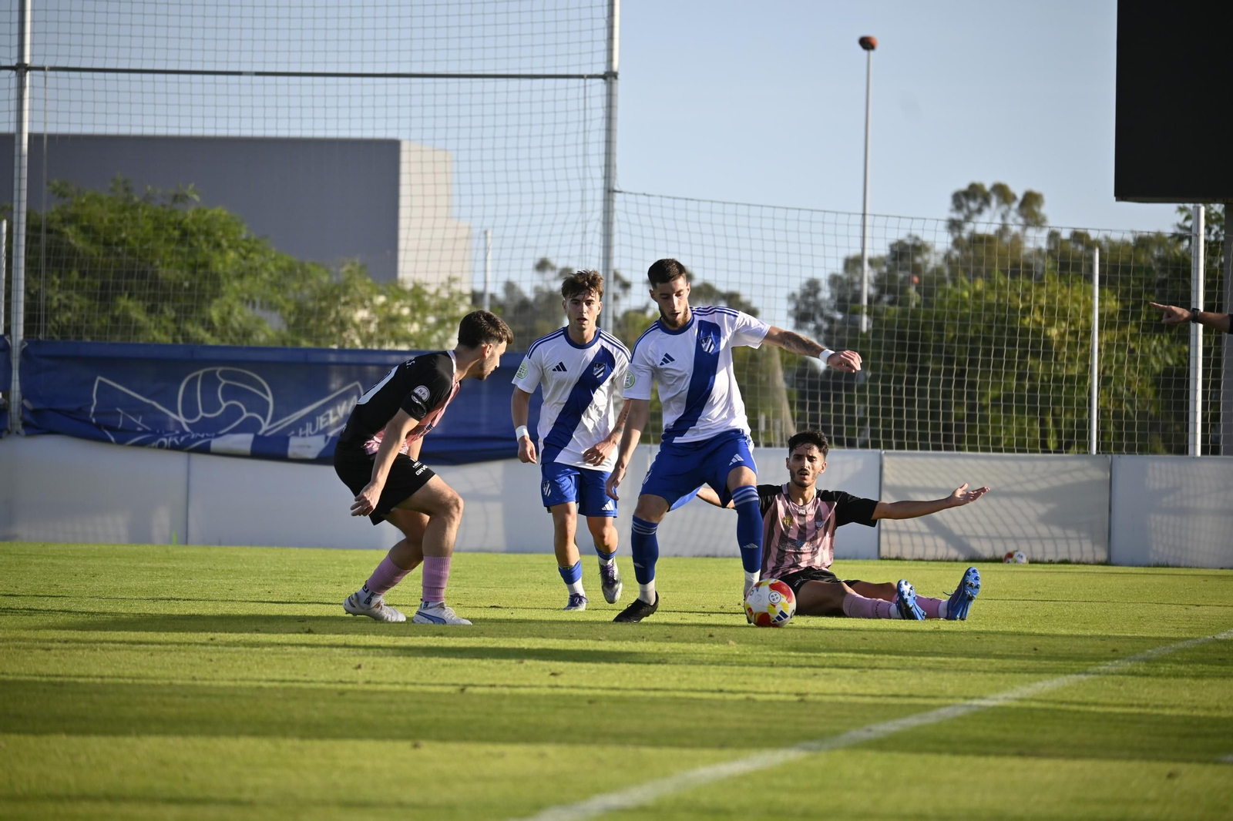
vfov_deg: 4.7
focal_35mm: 292
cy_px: 410
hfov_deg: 7.0
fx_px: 10015
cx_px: 616
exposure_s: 1/800
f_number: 5.6
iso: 200
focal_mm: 195
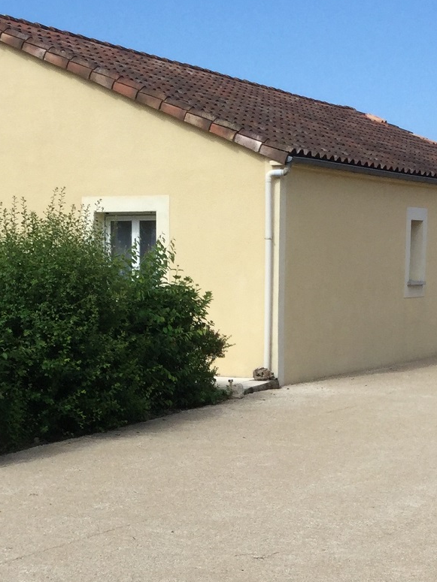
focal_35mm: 80
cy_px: 487
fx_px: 1347
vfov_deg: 23.9
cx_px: 235
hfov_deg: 18.4
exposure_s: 1/1253
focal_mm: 3.3
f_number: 2.4
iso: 25
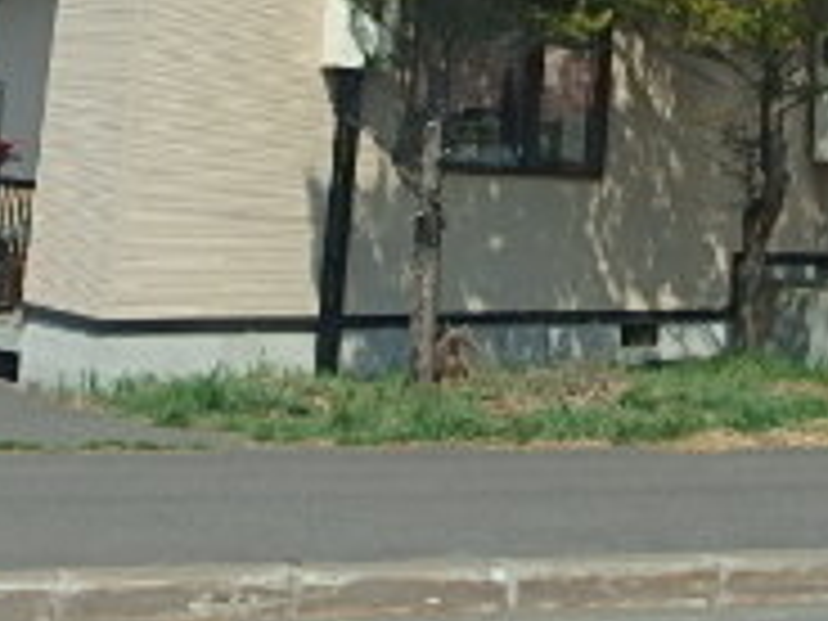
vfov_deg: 18.9
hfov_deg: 26.2
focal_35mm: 73
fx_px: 1746
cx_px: 662
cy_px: -158
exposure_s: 1/640
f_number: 6
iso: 125
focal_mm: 3.7
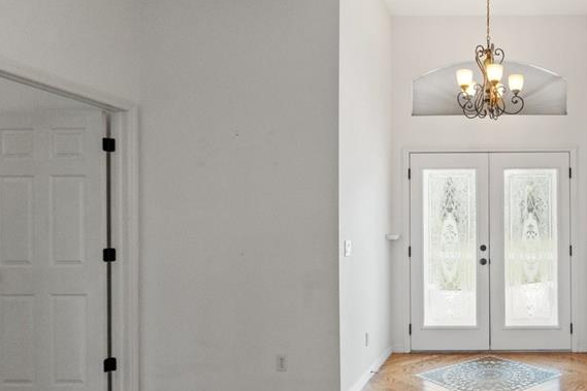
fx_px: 462
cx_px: 494
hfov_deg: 58.3
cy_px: 237
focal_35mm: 28
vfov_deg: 45.6
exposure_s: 1/30
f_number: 7.1
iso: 400
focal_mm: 10.5
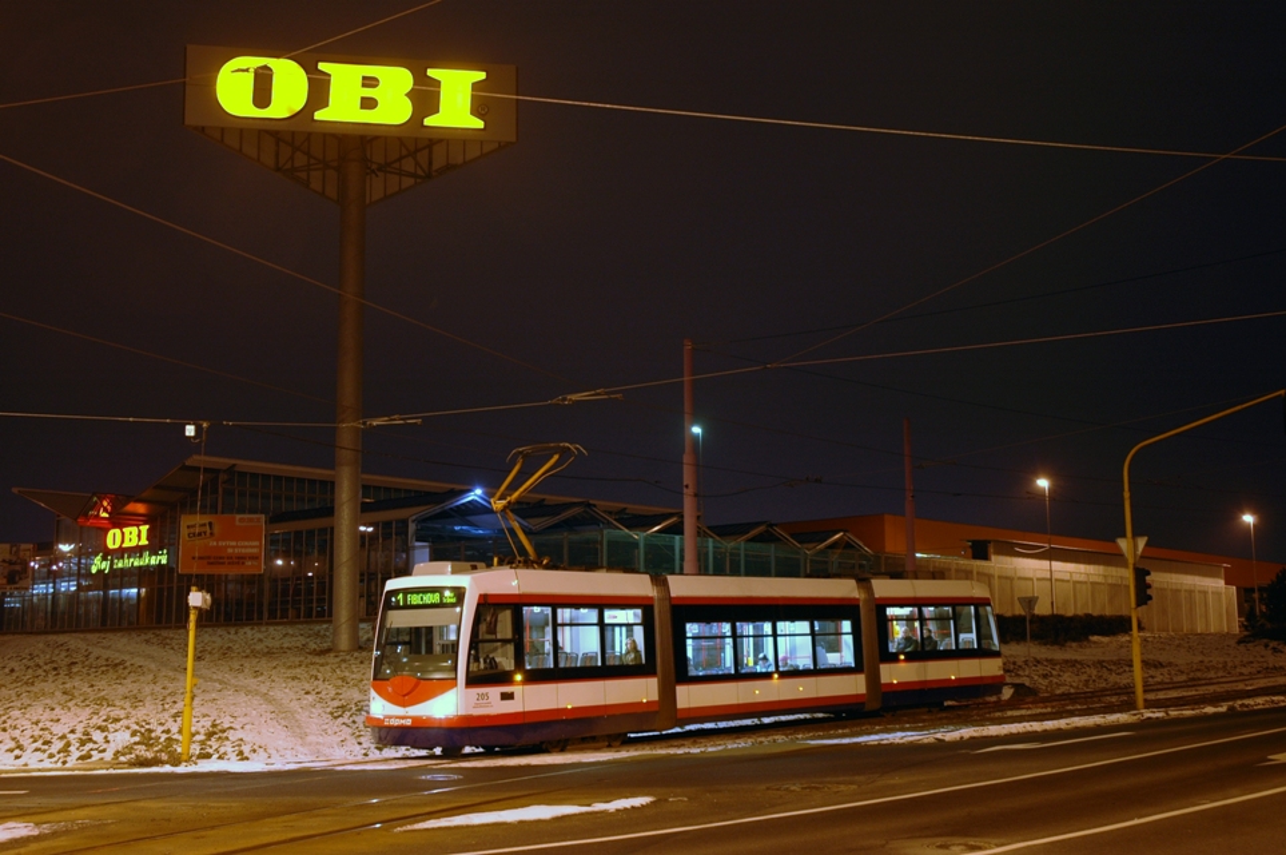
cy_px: 428
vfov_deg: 30.8
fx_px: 1552
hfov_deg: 45.0
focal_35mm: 44
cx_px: 643
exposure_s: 2
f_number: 5
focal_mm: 29
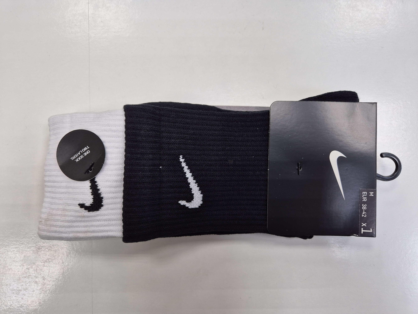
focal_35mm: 23
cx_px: 209
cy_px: 157
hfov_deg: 73.9
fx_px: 278
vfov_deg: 58.9
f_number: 1.8
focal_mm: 5.4
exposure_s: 1/100
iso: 80
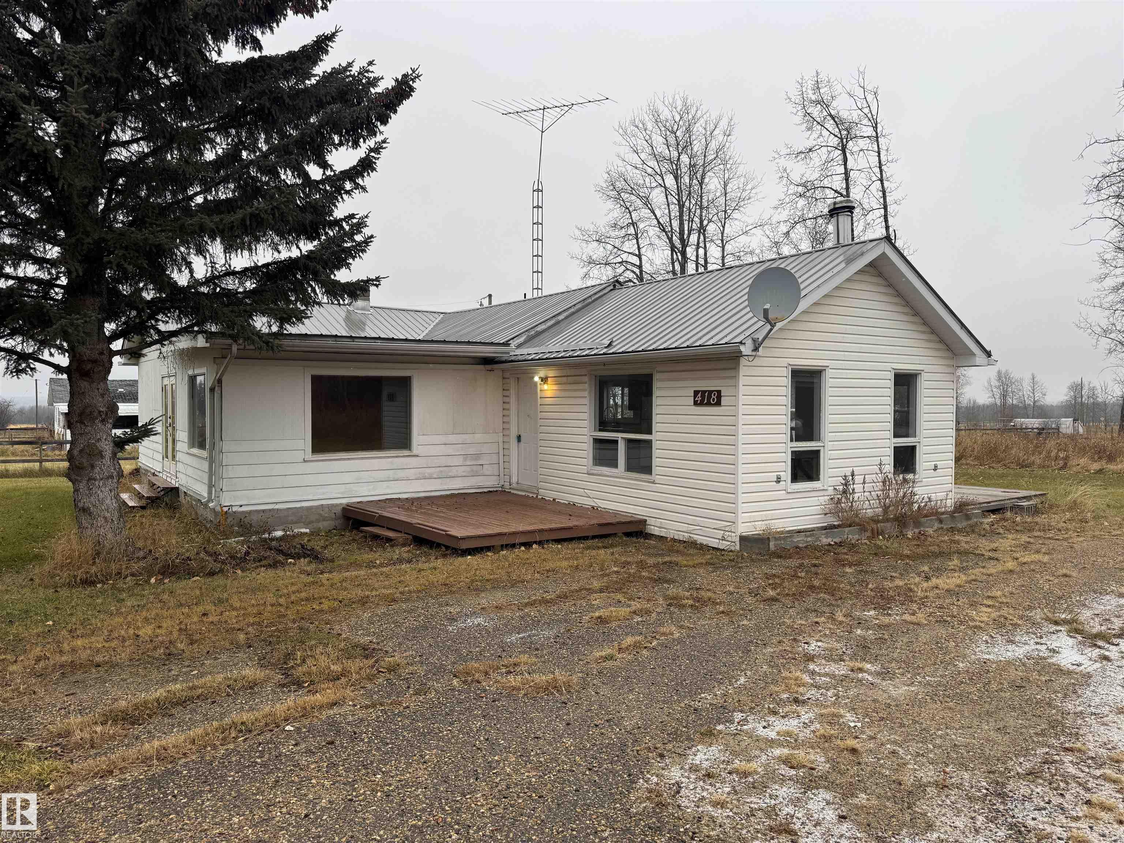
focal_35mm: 24
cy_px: 422
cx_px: 562
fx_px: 779
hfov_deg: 71.6
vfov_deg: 56.8
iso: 80
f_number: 1.78
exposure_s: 1/514
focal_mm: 6.76
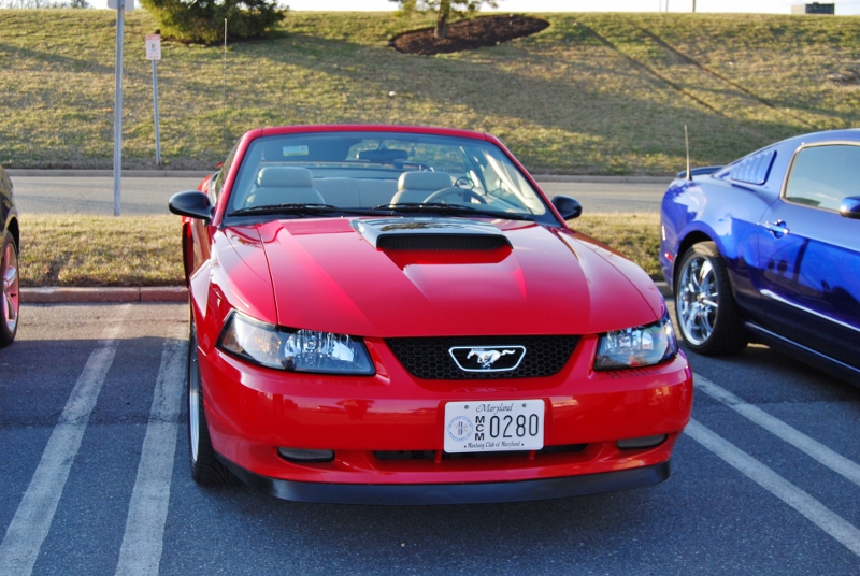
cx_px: 430
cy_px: 288
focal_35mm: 46
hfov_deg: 42.3
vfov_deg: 29.0
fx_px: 1112
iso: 200
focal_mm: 31
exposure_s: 1/160
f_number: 6.3
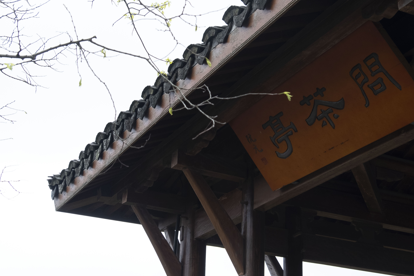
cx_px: 205
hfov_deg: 31.0
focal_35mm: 65
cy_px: 79
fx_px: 747
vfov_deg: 20.8
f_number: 5.6
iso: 400
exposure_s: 1/60
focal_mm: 25.4
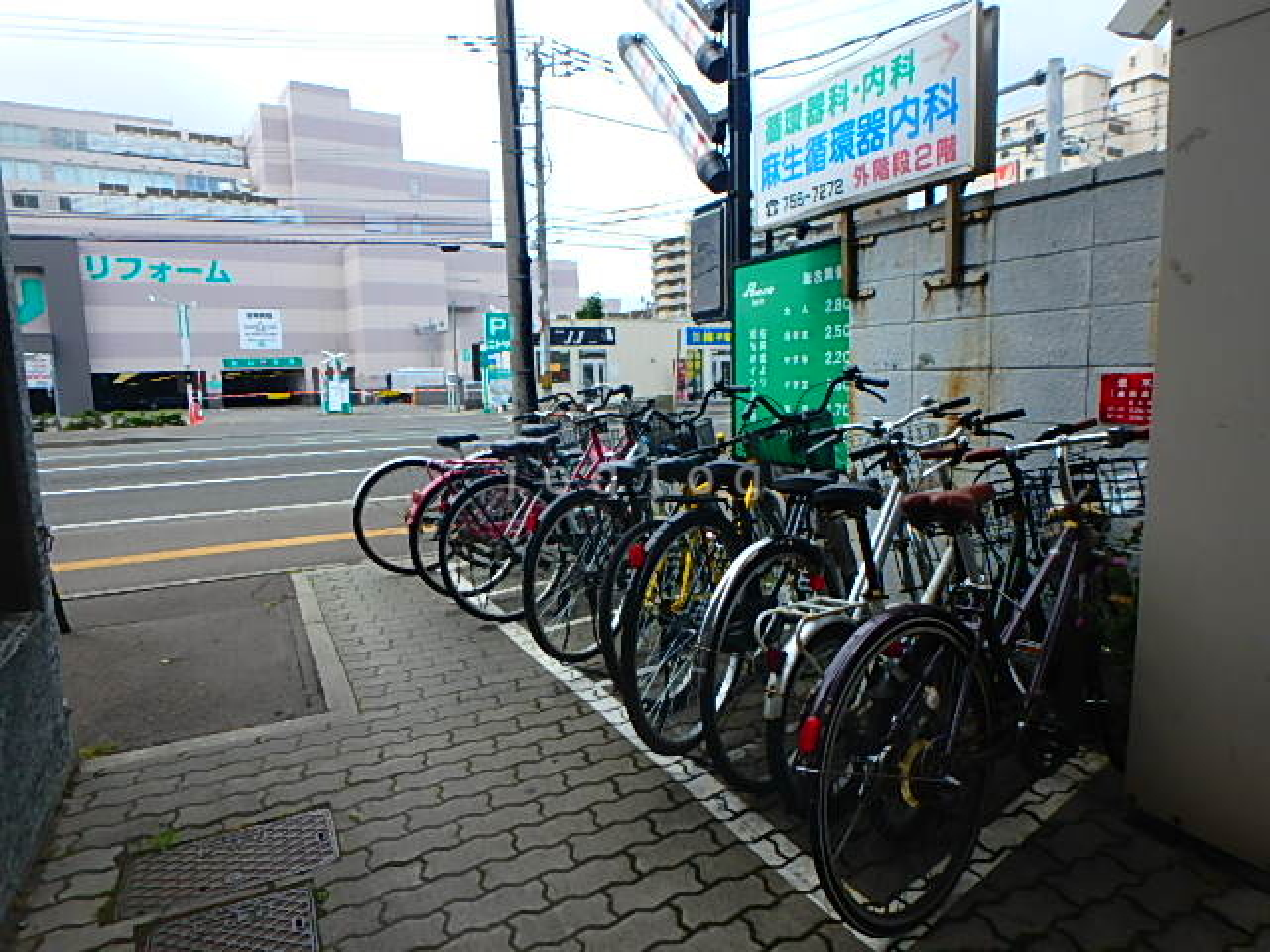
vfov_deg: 63.4
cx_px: 635
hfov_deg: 79.0
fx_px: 770
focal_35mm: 21
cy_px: 476
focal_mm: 3.7
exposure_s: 1/640
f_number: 3.5
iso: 125
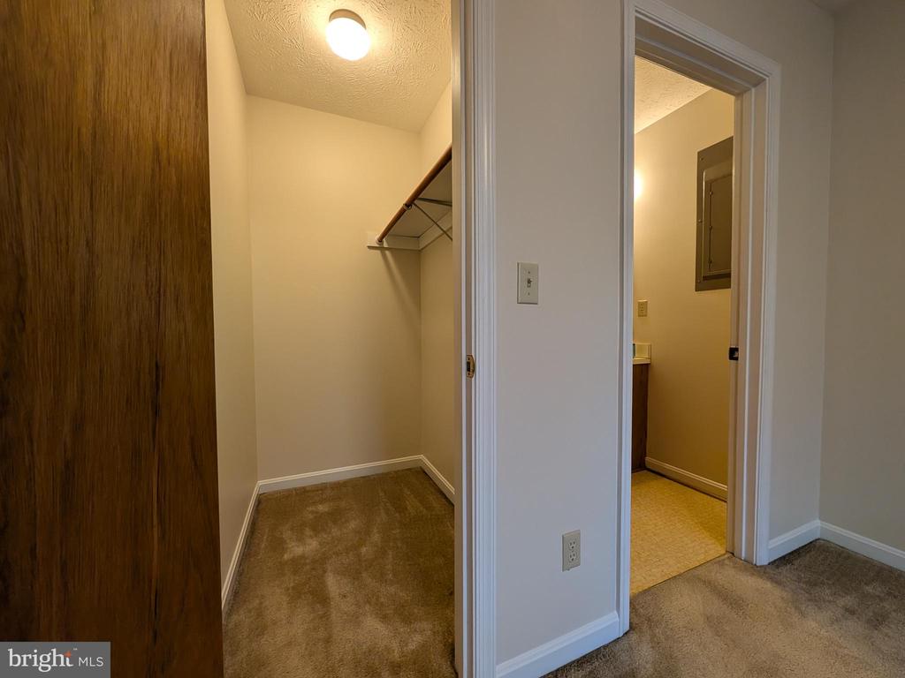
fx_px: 314
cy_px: 339
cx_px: 452
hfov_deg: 110.5
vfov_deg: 94.5
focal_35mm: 12
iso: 138
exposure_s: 1/120
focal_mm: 2.02
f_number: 1.7
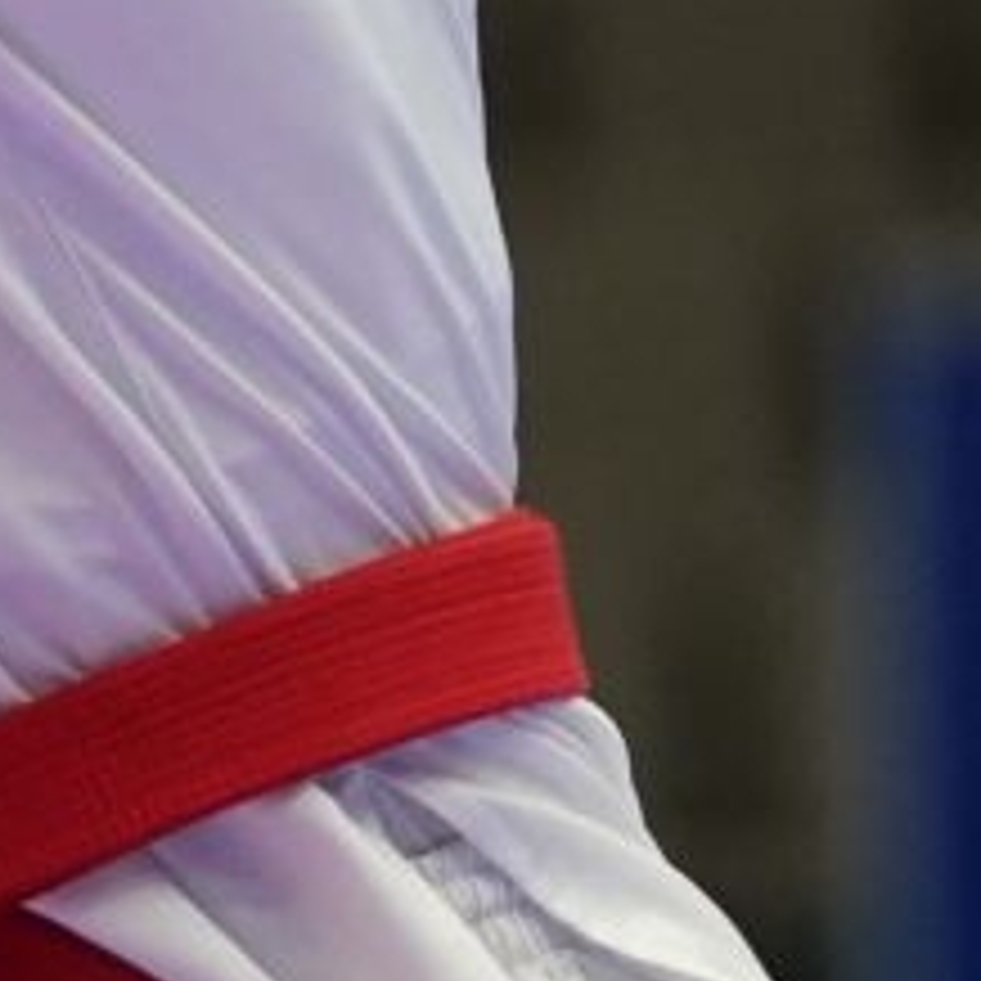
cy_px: -594
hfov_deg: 1.7
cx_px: -1161
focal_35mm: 1030
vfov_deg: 1.7
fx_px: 33024
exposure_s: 1/1000
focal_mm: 147
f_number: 2.8
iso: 2500
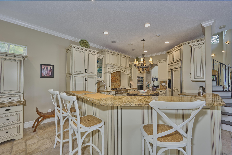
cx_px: 116
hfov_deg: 104.3
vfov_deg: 81.2
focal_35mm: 14
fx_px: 90
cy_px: 78
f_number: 8
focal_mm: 14
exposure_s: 1/20
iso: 800
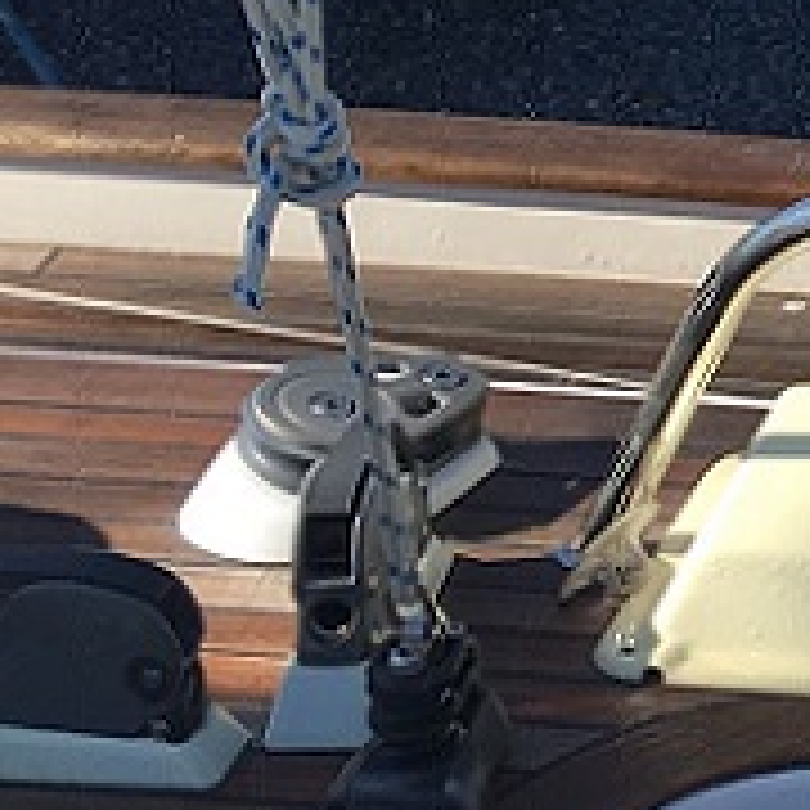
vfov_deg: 12.2
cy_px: 36
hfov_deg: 10.7
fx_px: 3759
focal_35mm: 142
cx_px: 1881
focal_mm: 4.15
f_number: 2.2
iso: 25
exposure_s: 1/1221
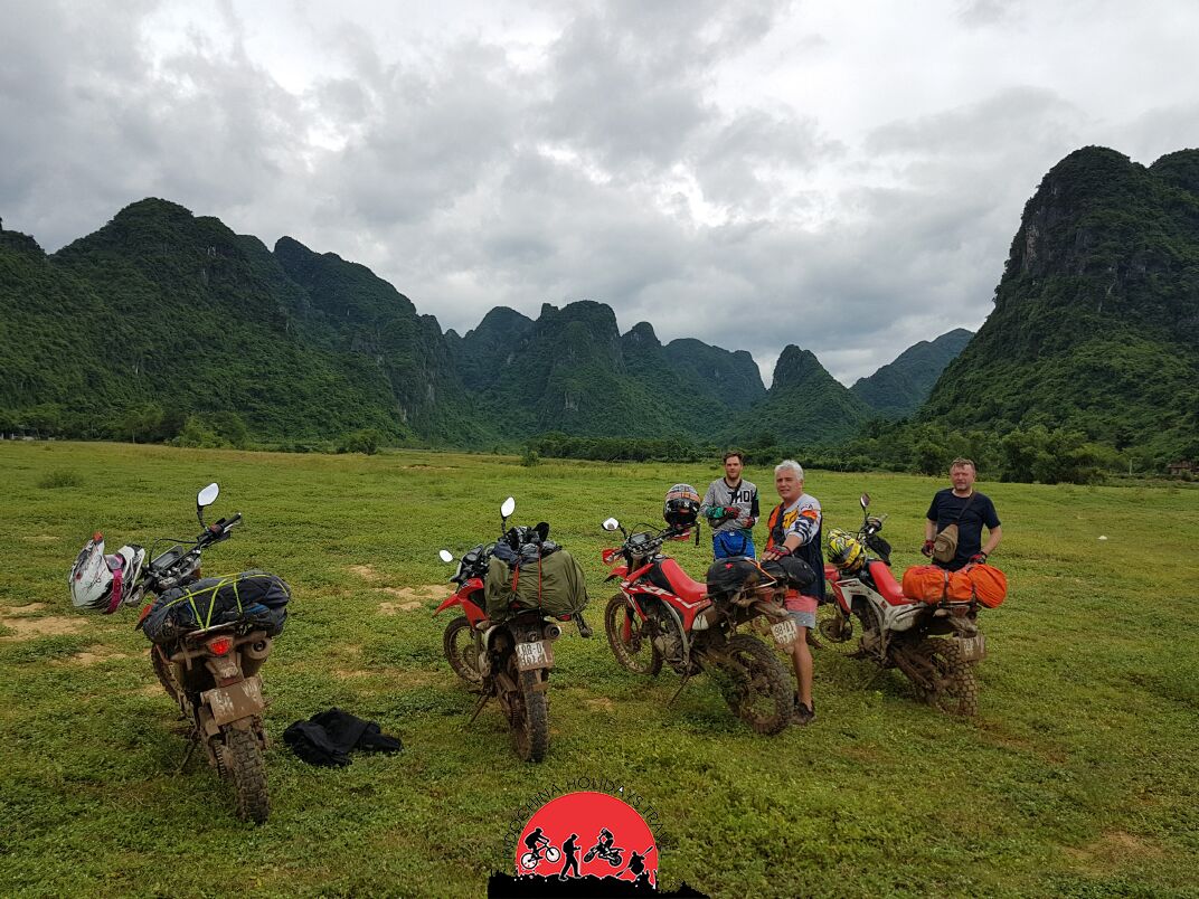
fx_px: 901
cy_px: 450
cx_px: 600
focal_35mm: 26
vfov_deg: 53.1
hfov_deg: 67.3
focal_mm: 4.2
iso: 40
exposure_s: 1/2525
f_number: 1.7
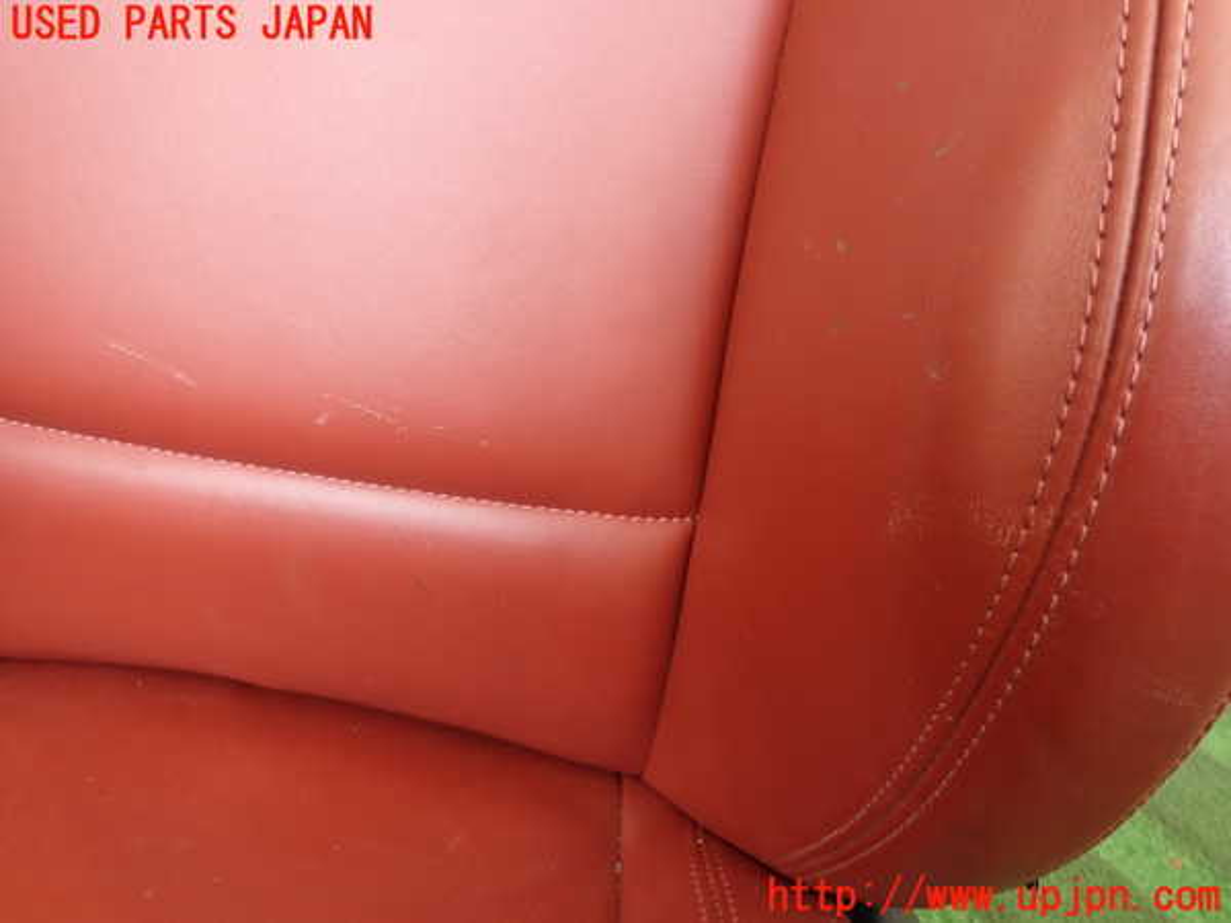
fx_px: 889
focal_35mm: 25
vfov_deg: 54.9
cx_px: 616
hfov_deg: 69.4
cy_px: 462
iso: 200
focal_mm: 4.5
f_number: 2
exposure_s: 1/30
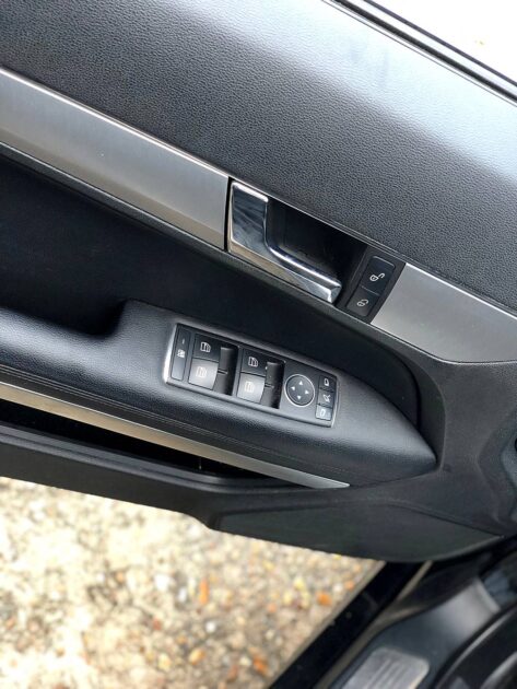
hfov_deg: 28.1
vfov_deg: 36.8
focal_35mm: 52
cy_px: 344
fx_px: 1035
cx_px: 258
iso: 160
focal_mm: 6
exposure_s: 1/17
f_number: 2.4
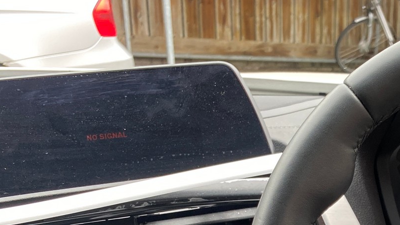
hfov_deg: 25.8
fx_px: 764
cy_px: 368
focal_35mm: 72
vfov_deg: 15.1
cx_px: 497
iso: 80
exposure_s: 1/121
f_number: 1.8
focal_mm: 4.25
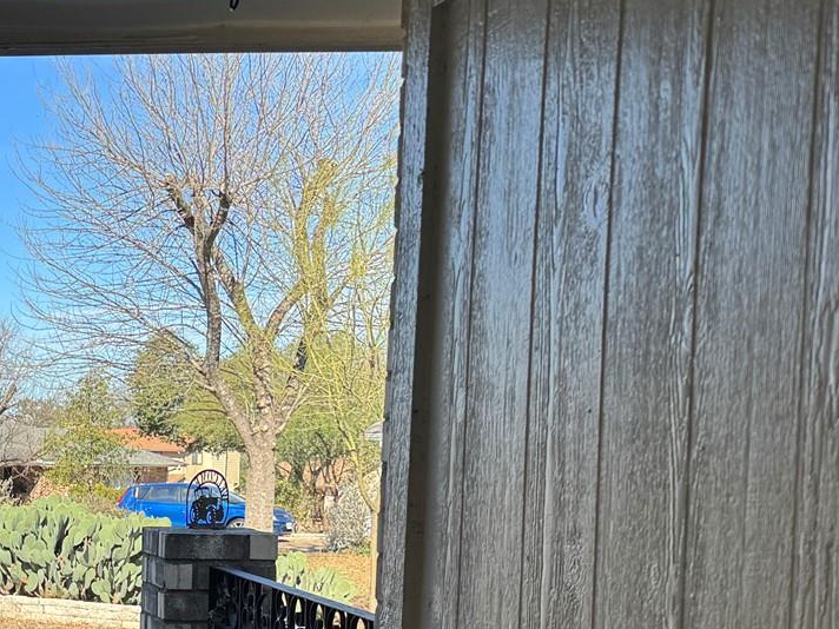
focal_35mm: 69
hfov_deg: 23.7
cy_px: 556
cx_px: -341
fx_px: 1672
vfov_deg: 20.9
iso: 80
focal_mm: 6.76
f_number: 1.78
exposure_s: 1/1721
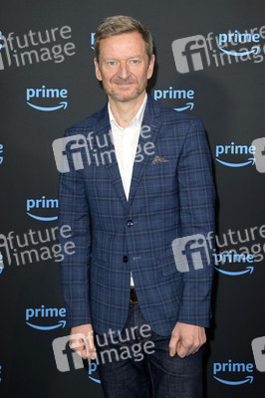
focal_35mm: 68
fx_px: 752
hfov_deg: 20.0
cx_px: 132
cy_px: 199
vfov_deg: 29.7
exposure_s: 1/60
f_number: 5.6
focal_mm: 68
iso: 800
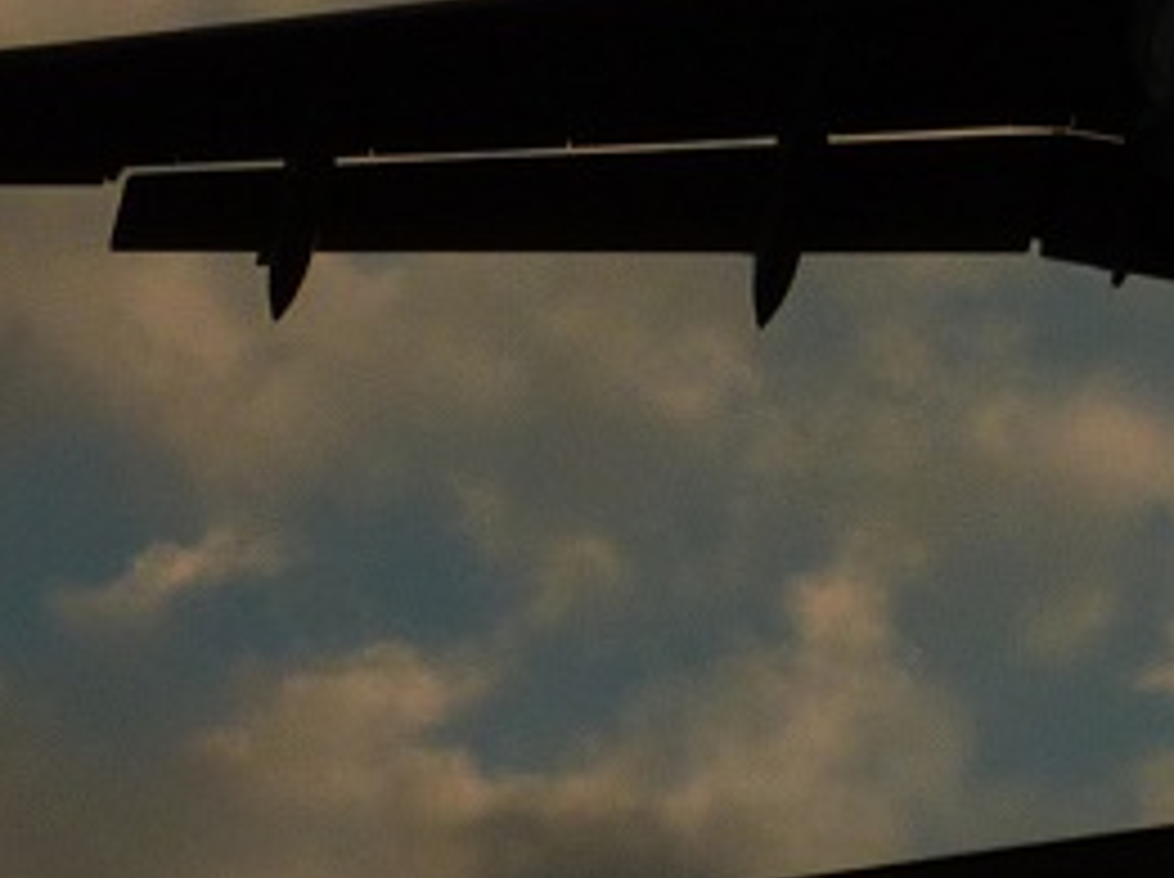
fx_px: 21100
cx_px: 1777
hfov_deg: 3.2
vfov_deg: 2.4
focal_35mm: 623
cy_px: 9
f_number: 5.6
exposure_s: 1/800
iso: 80
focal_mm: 24.1
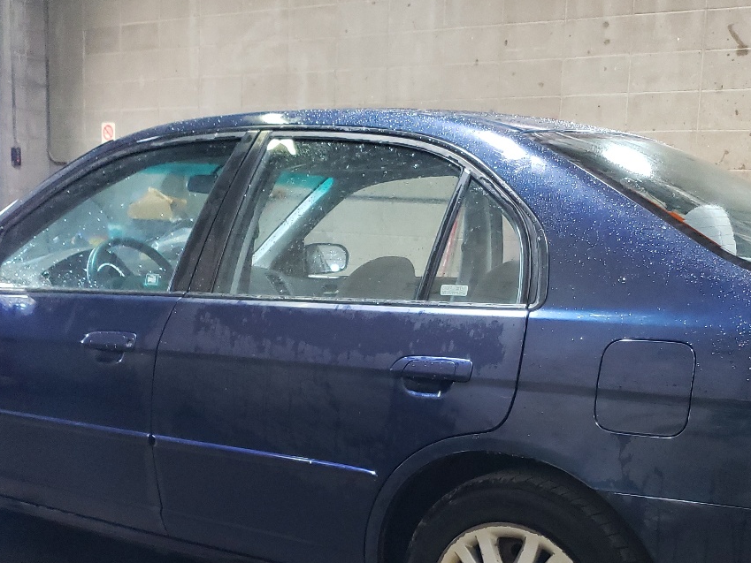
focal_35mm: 49
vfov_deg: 29.3
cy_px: 409
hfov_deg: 38.8
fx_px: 1063
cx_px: 431
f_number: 1.5
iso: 358
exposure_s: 1/60.2
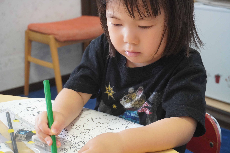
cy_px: 76
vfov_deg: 24.4
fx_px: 354
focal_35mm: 56
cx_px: 115
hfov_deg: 36.0
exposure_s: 1/160
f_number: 5.6
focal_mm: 37
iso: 4000
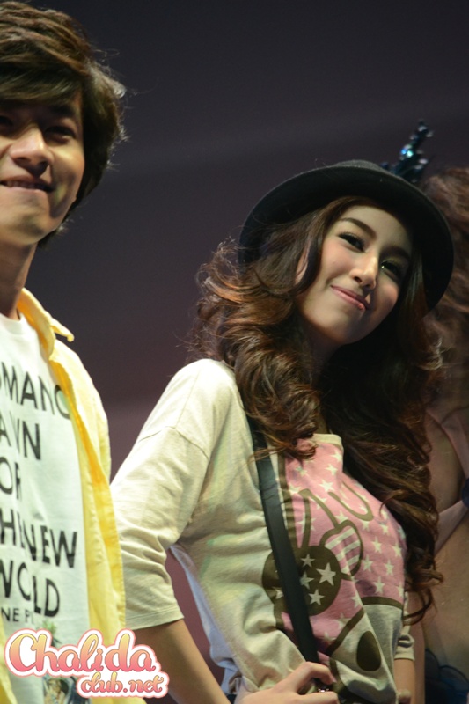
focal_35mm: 330
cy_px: 352
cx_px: 234
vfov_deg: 6.2
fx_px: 6451
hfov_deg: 4.2
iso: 1600
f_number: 5.3
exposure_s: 1/60
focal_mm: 220
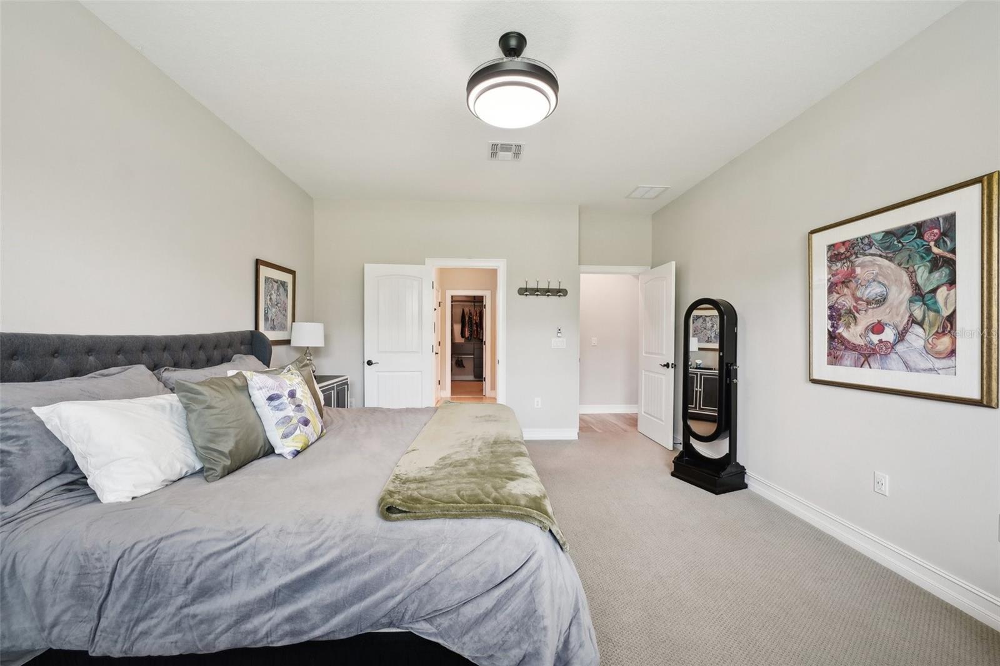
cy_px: 333
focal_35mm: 14
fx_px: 389
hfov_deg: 104.3
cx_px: 500
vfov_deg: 81.2
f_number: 8
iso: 640
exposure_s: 1/25
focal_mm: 14
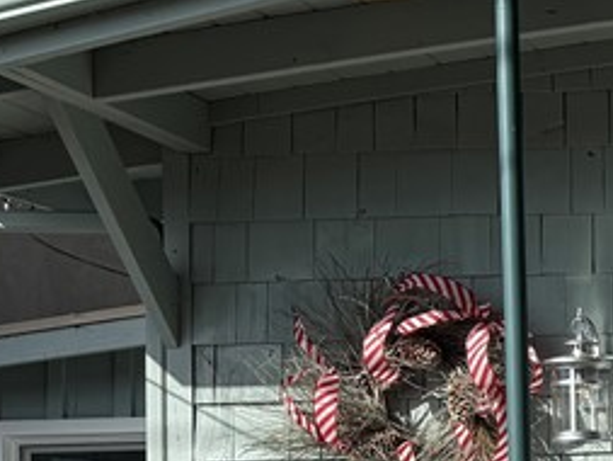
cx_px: 1107
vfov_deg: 15.0
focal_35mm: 97
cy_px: 480
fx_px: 1719
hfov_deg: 16.7
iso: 80
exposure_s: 1/4608
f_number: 1.78
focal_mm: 6.76
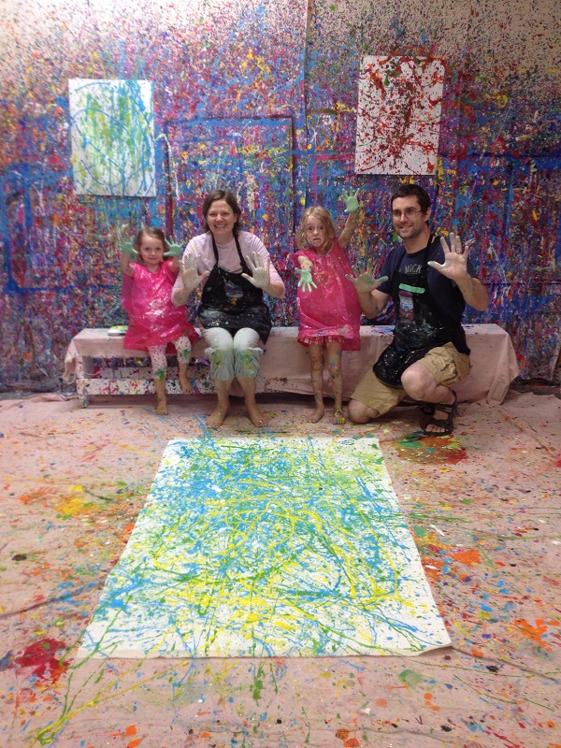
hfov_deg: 40.7
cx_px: 280
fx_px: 756
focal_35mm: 35
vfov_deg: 52.6
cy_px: 374
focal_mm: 4.28
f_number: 2.4
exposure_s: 1/20
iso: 80
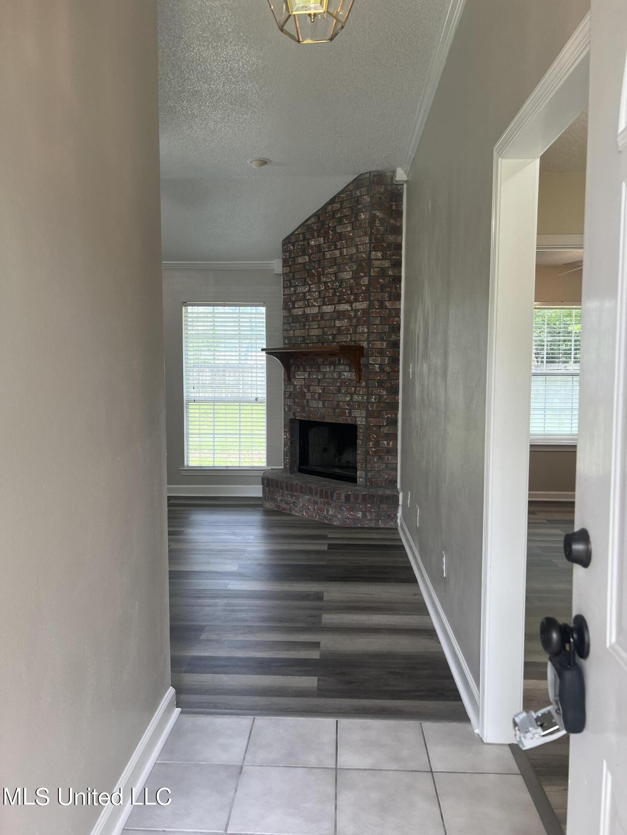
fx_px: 628
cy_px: 418
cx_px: 314
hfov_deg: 53.1
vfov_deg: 67.3
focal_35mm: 26
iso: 80
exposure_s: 1/120
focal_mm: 5.7
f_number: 1.5
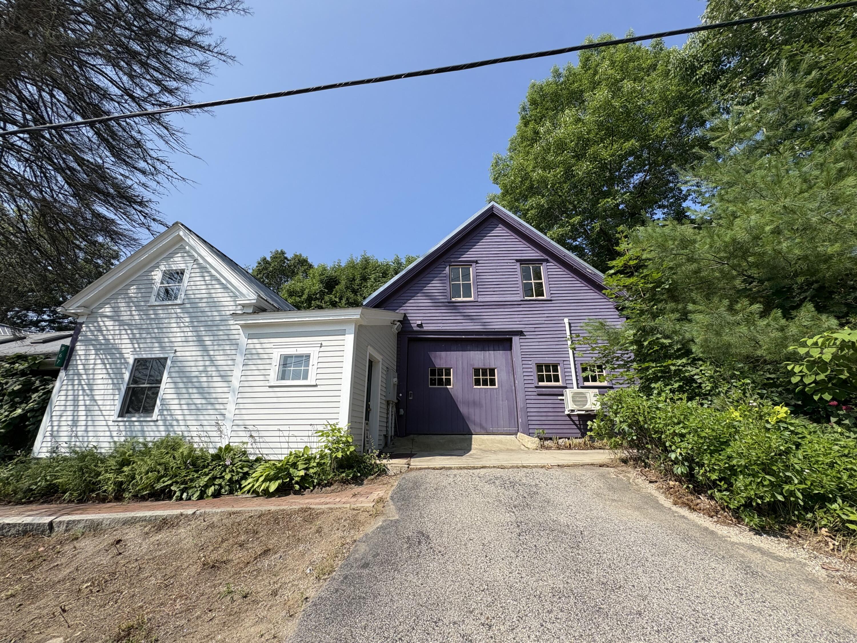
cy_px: 322
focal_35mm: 14
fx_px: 347
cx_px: 428
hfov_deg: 102.1
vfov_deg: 85.7
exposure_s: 1/1420
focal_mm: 2.22
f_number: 2.2
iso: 40
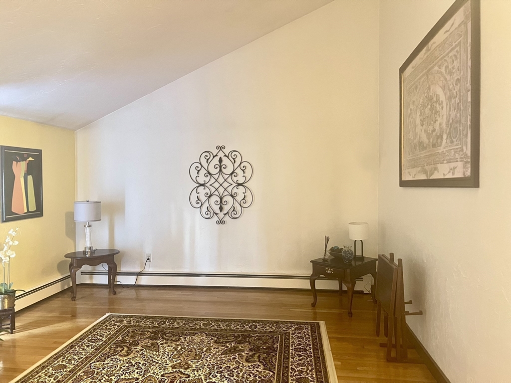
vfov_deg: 53.1
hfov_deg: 67.3
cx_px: 256
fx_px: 384
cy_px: 192
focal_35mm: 26
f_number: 1.5
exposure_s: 1/24
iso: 1000
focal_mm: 5.7
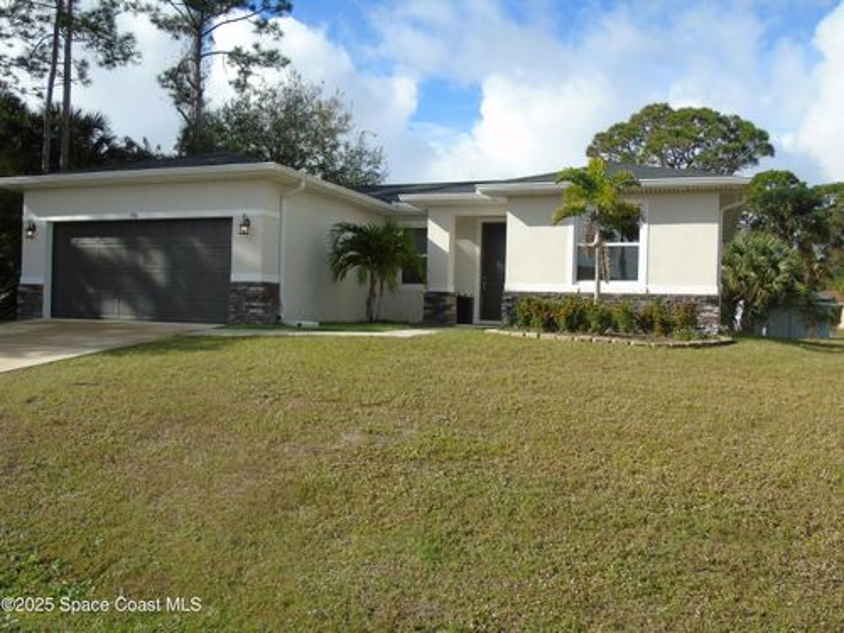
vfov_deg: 48.2
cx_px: 422
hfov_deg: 61.7
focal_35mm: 29
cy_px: 316
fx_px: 707
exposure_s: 1/800
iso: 80
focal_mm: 5.2
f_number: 3.6
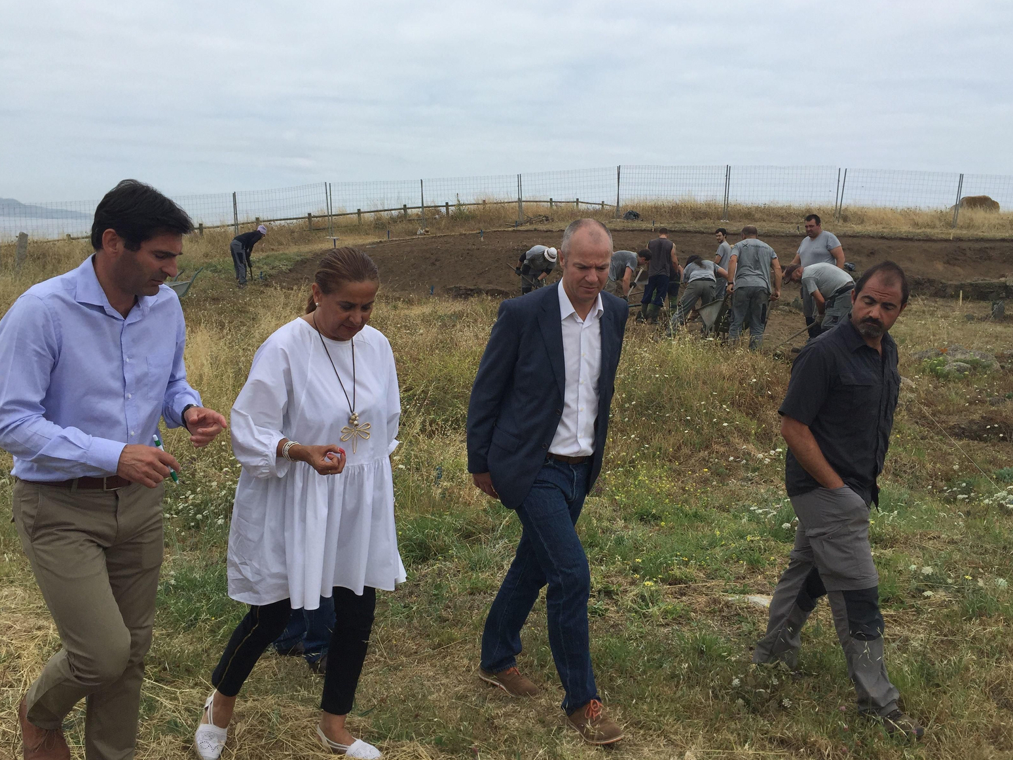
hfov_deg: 60.0
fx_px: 878
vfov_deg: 46.8
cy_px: 375
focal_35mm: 30
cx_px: 512
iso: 32
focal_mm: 4.15
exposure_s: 1/1647
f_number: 2.2
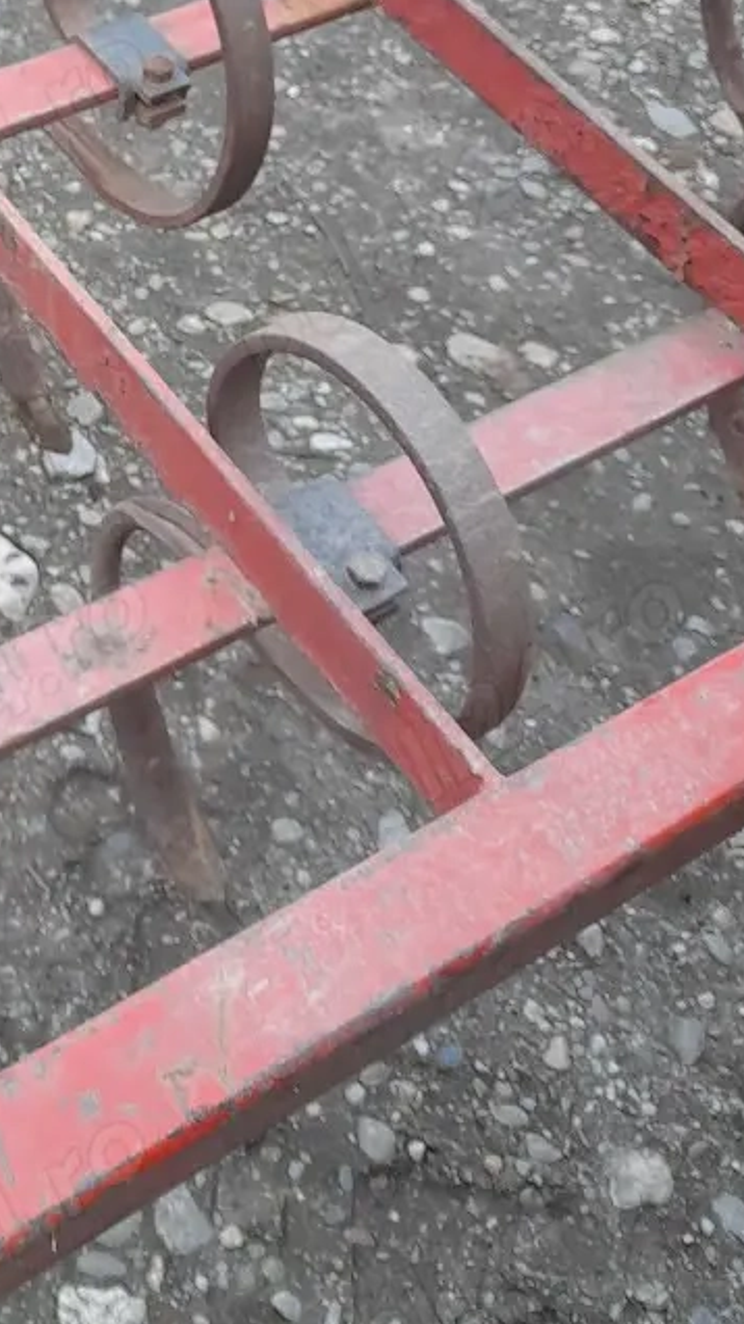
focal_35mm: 57
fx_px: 2000
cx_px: 60
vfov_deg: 35.6
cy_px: 288
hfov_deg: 20.6
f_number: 2
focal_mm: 4.6
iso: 64
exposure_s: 1/50
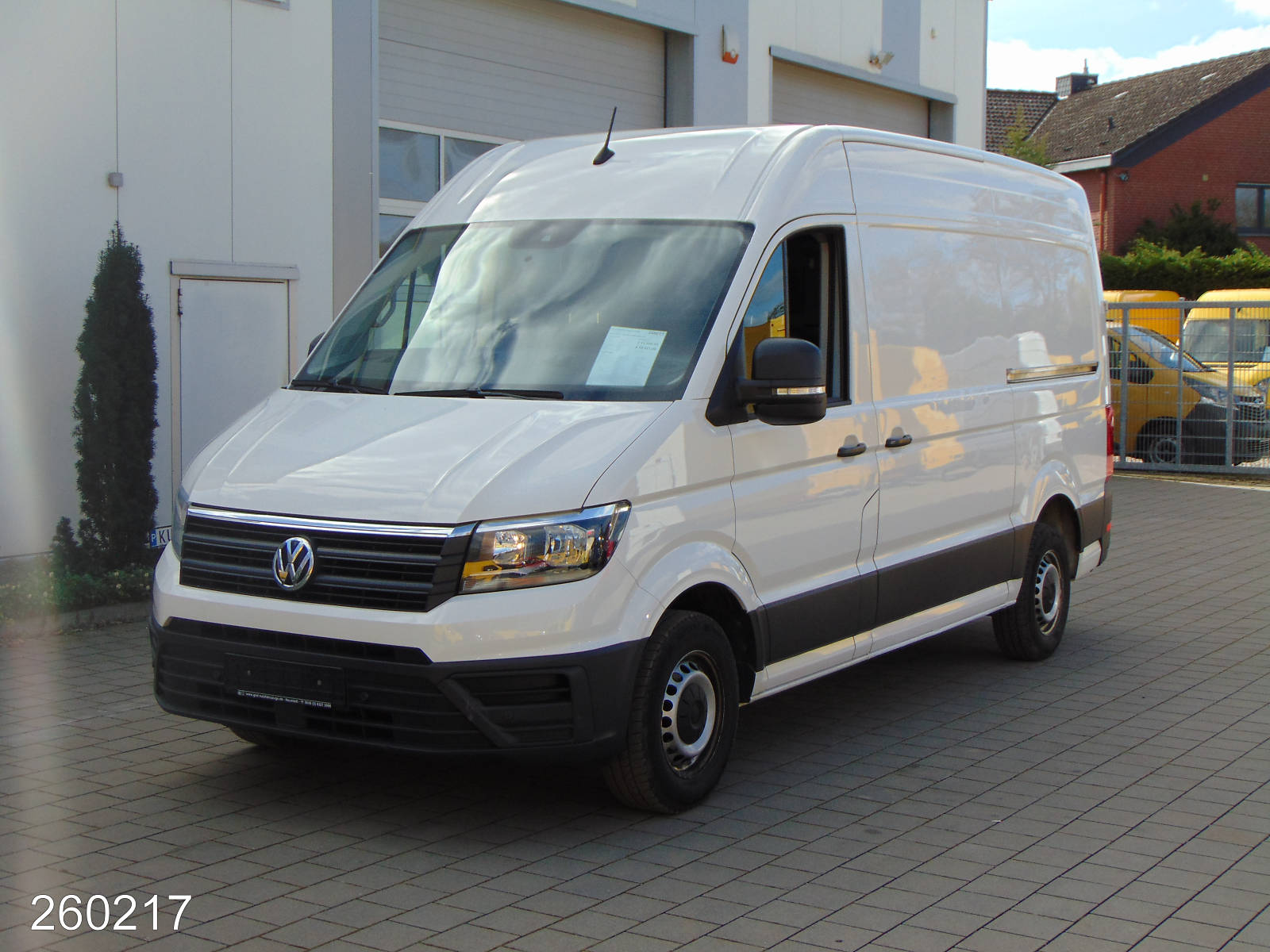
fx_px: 1834
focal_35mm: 50
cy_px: 476
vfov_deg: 29.1
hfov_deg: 38.2
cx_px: 635
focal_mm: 9
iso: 80
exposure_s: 1/200
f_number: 9
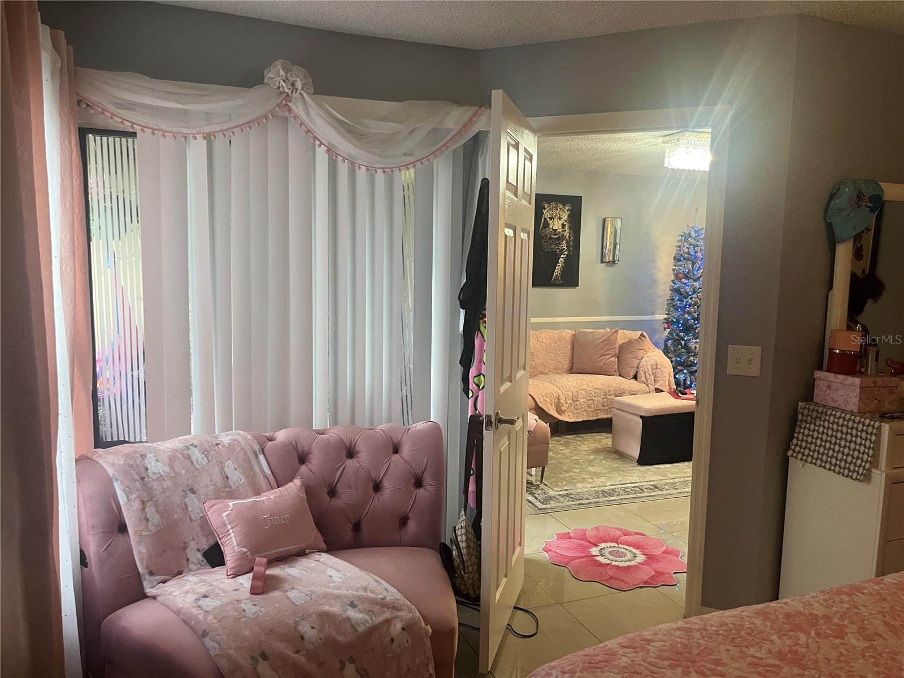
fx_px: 679
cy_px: 339
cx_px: 452
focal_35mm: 26
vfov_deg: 53.1
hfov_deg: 67.3
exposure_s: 1/60
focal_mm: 5.1
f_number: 1.6
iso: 200
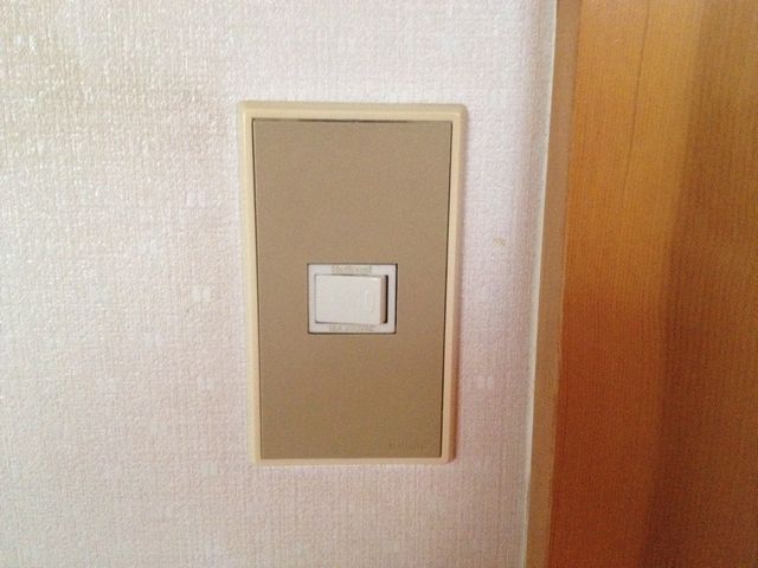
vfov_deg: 40.7
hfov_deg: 52.6
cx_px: 379
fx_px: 766
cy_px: 284
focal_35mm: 35
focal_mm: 4.28
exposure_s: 1/15
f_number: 2.4
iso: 640
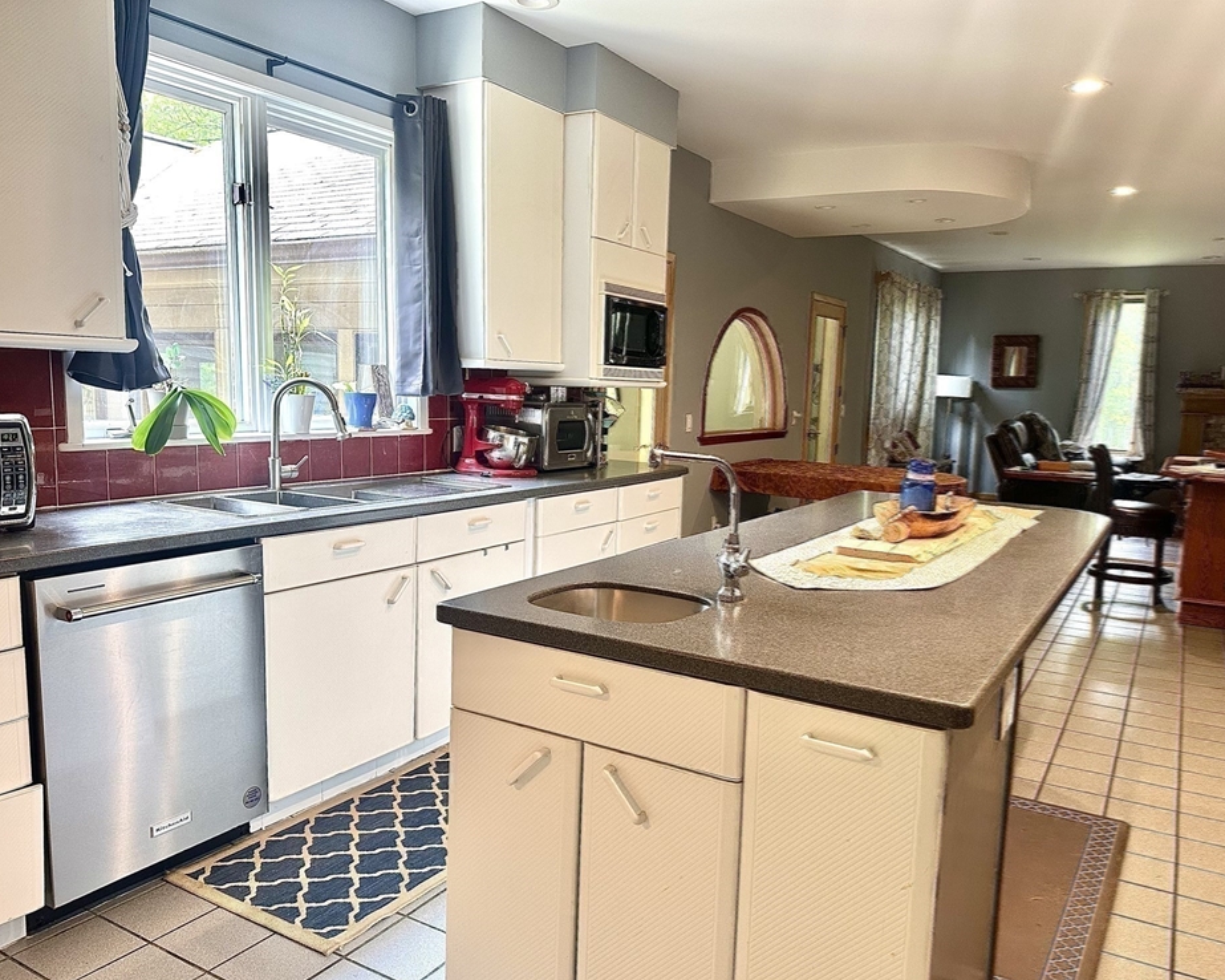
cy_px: 507
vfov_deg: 54.9
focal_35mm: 26
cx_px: 629
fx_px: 942
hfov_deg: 66.0
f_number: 1.78
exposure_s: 1/60
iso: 125
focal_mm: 6.86
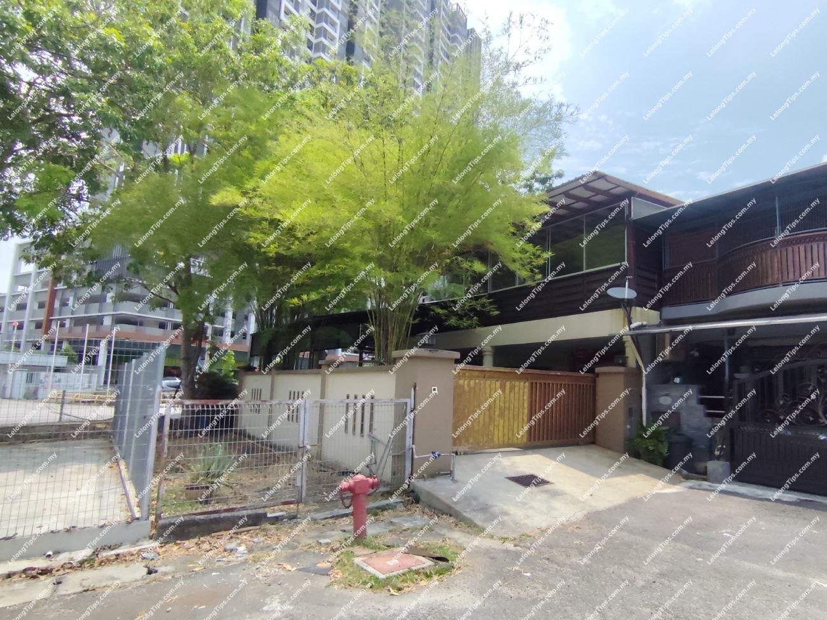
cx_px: 414
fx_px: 382
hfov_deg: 94.5
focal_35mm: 16
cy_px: 310
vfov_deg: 78.1
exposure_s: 1/2349
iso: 50
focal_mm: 1.65
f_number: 2.2
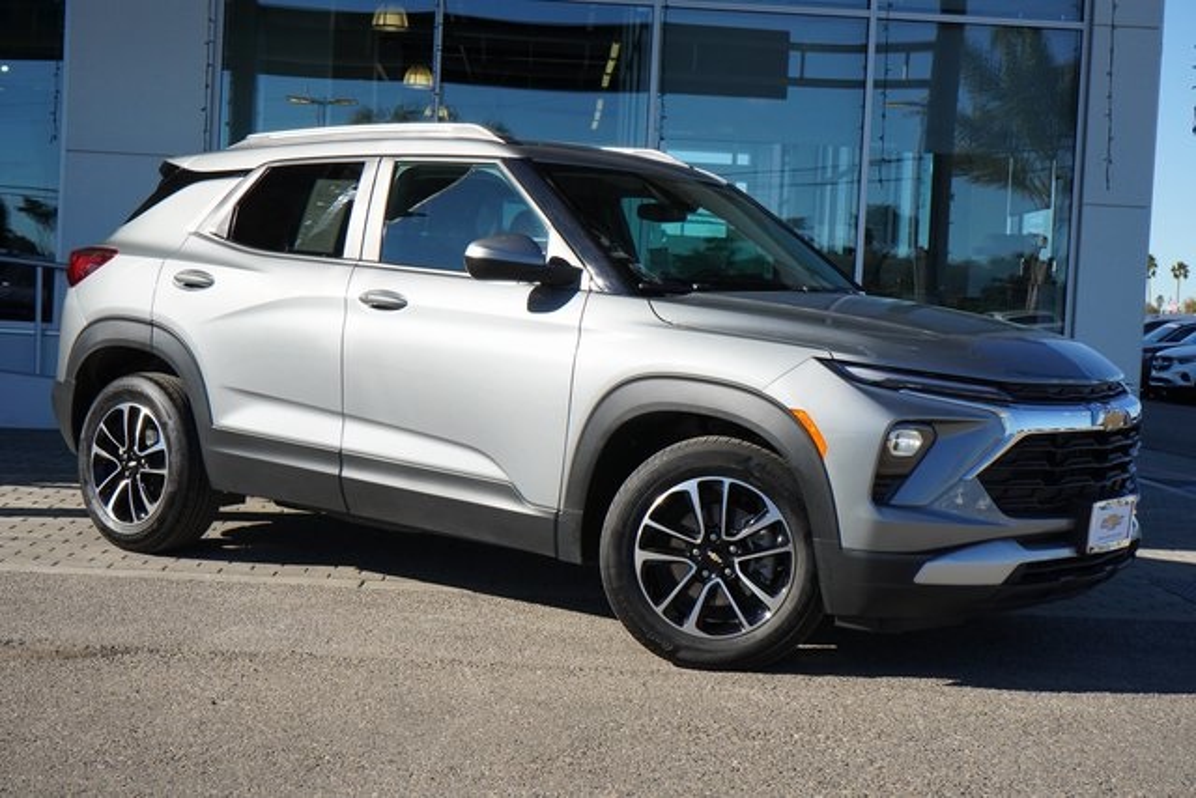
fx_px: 1695
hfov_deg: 38.9
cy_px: 399
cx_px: 598
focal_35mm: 51
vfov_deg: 26.5
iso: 2500
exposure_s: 1/2500
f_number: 10
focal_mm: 51
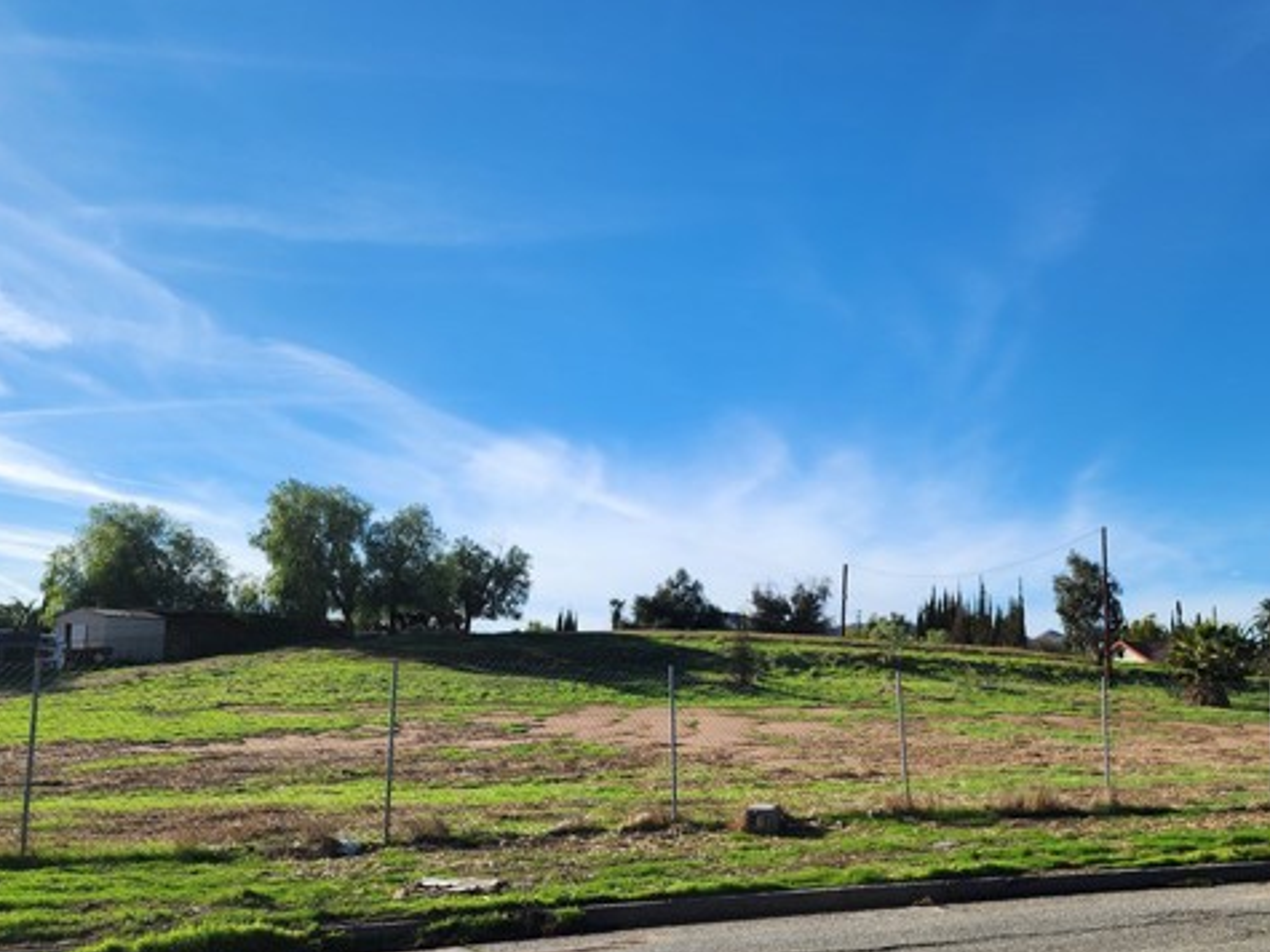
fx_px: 1137
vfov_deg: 45.4
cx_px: 757
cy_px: 524
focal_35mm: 31
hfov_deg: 57.9
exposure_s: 1/1205
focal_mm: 6.4
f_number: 1.8
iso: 12
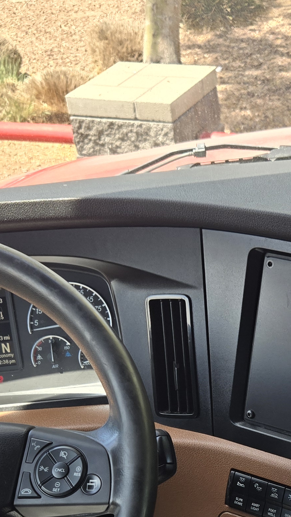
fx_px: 878
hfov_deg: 18.5
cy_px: 463
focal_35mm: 64
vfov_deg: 31.3
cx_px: 256
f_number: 1.8
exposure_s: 1/180
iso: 32
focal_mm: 5.4
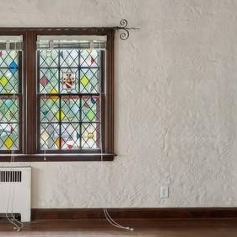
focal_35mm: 38
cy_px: 143
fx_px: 294
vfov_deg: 43.6
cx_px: 0
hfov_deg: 38.8
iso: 200
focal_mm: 14
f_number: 11
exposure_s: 1/1.67
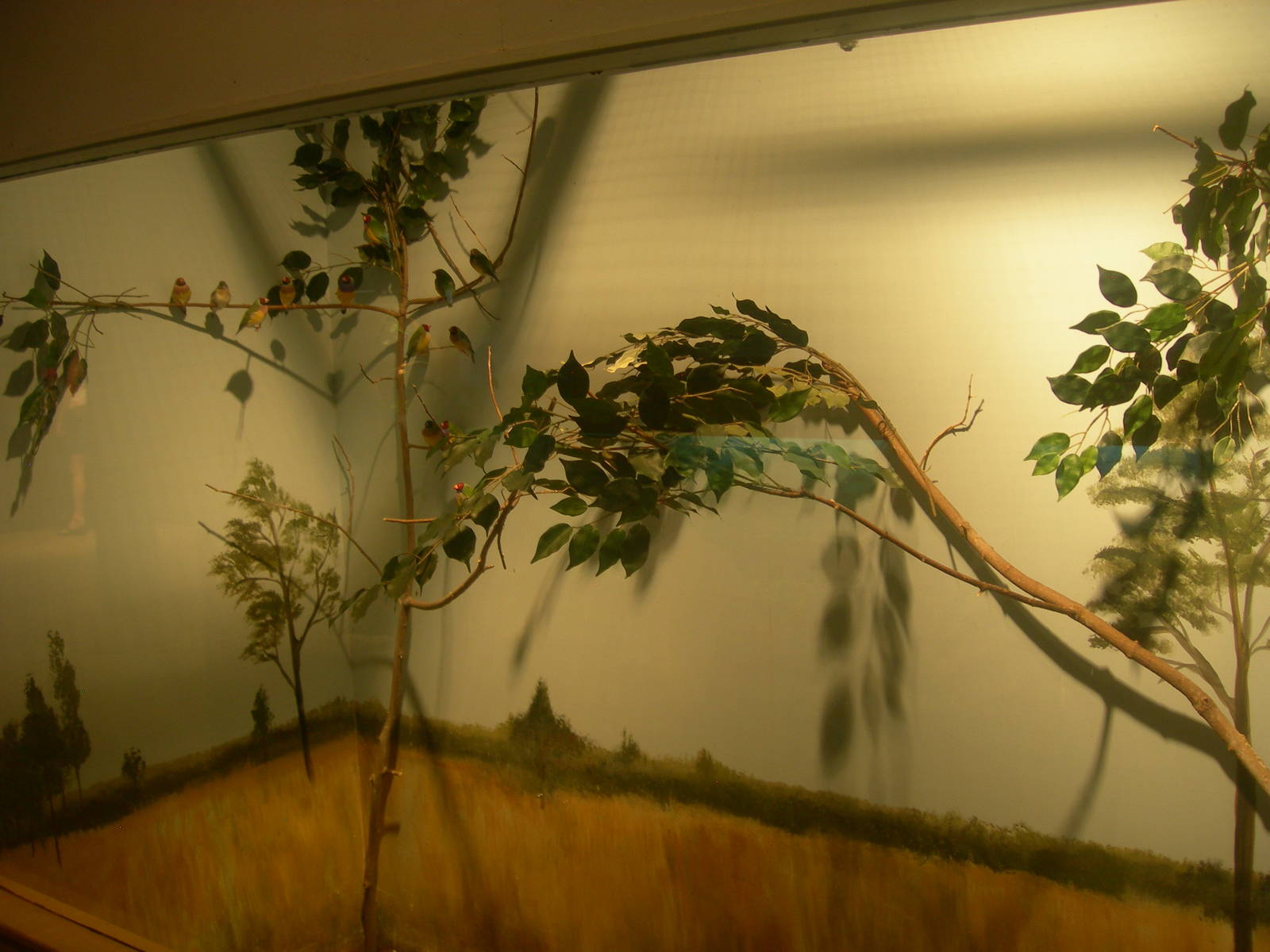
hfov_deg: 49.0
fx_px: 1394
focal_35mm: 38
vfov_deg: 37.7
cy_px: 476
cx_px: 635
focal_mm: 7.8
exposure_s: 1/9.3
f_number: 2.8
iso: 50
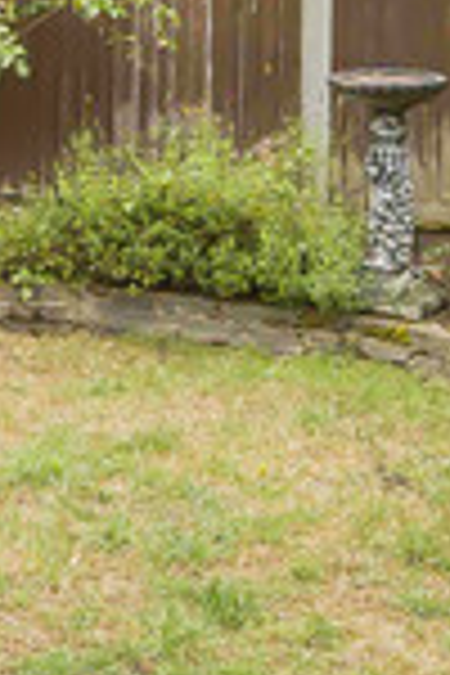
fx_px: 1537
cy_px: -29
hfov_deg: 15.7
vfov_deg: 23.5
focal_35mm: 82
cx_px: -153
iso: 320
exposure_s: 1/250
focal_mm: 12
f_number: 9
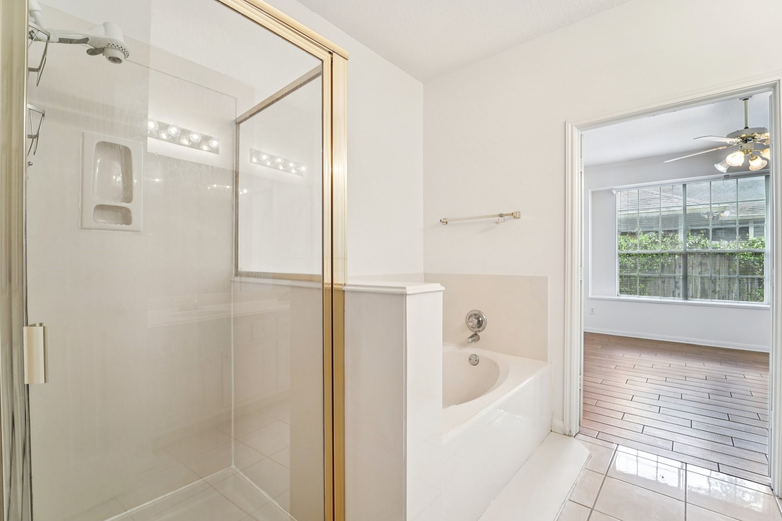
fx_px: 326
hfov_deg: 100.4
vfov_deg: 77.3
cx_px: 390
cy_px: 259
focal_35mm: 15
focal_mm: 14
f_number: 8
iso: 500
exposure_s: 1/50
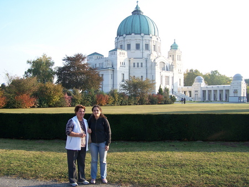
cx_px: 124
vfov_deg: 37.8
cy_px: 94
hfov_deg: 49.0
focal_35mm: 38
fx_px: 273
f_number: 2.8
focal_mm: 6.3
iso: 80
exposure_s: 1/250
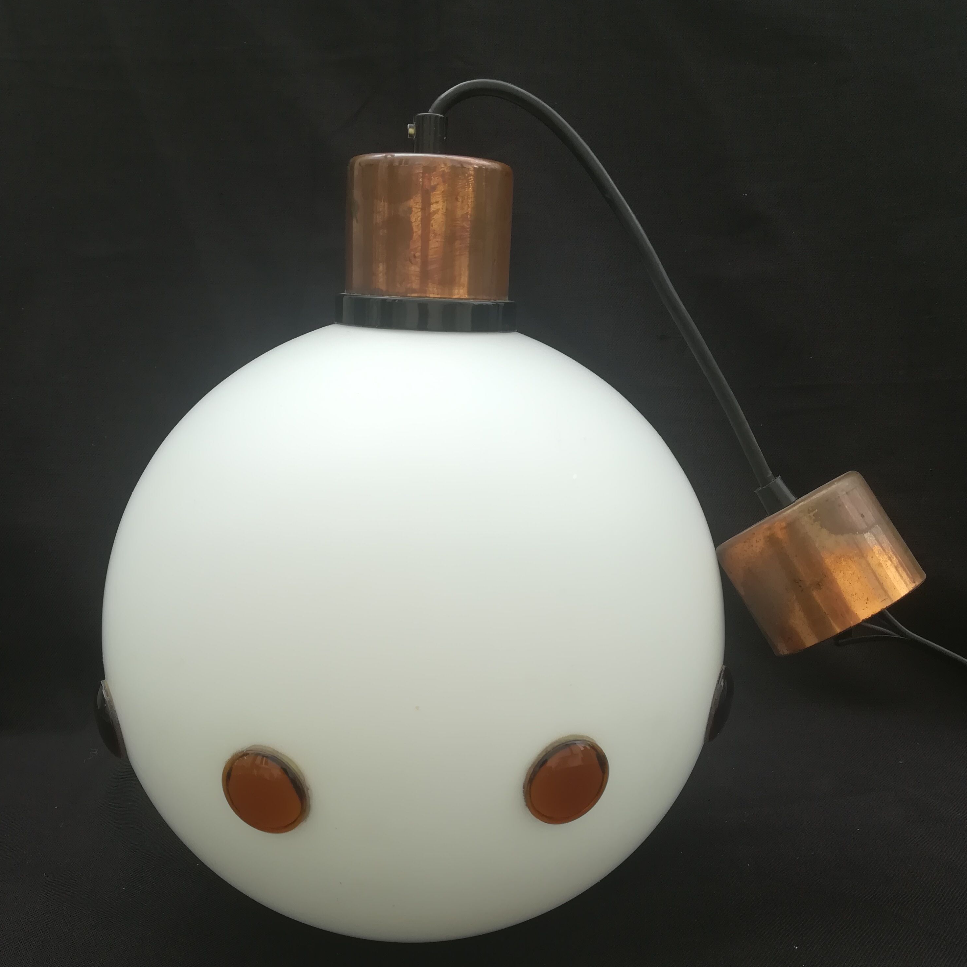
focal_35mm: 31
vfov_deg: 52.3
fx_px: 980
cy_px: 556
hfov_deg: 52.5
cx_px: 483
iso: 50
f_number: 2.2
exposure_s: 1/240
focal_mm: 3.83
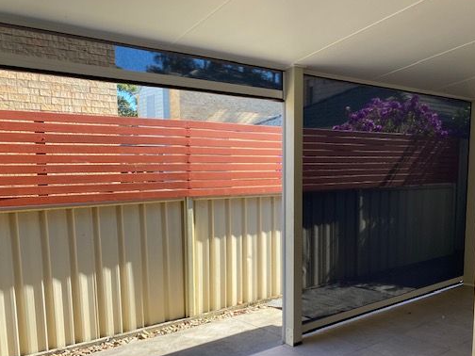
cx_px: 298
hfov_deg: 54.7
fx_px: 453
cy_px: 216
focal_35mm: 33
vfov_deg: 42.7
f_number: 1.8
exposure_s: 1/312
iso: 32
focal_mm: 4.25
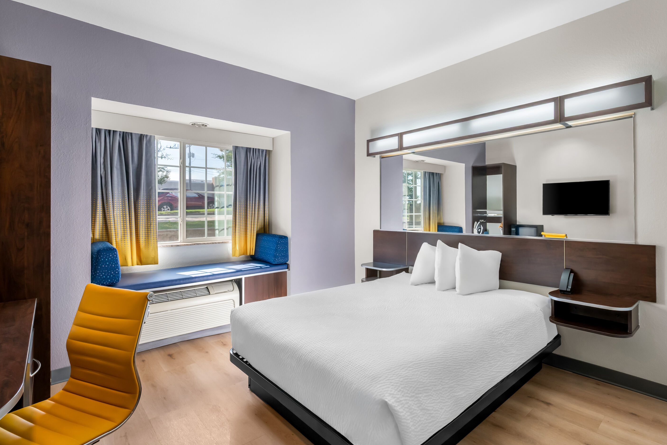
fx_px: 325
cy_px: 219
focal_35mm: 18
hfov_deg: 91.4
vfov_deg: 68.8
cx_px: 351
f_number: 8
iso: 1000
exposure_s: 1/15
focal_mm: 16.5
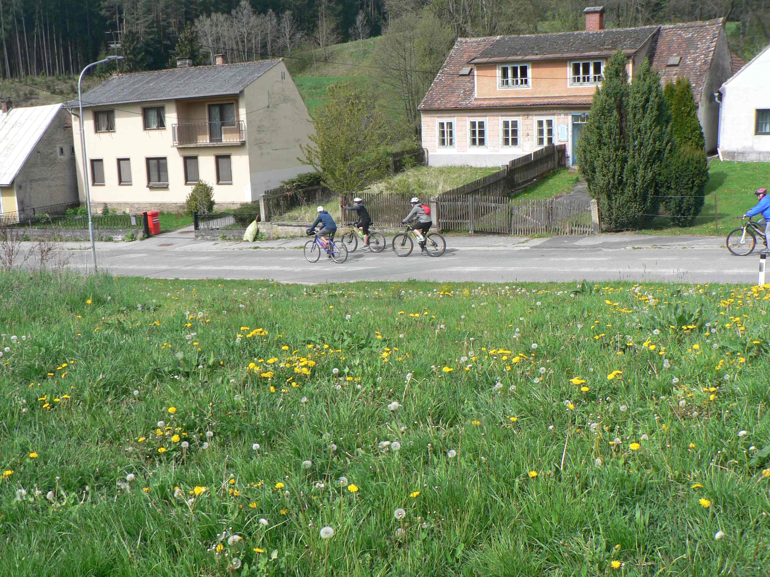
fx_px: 801
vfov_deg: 39.7
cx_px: 385
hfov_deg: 51.4
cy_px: 288
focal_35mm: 36
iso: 80
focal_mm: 6
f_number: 4
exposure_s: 1/320
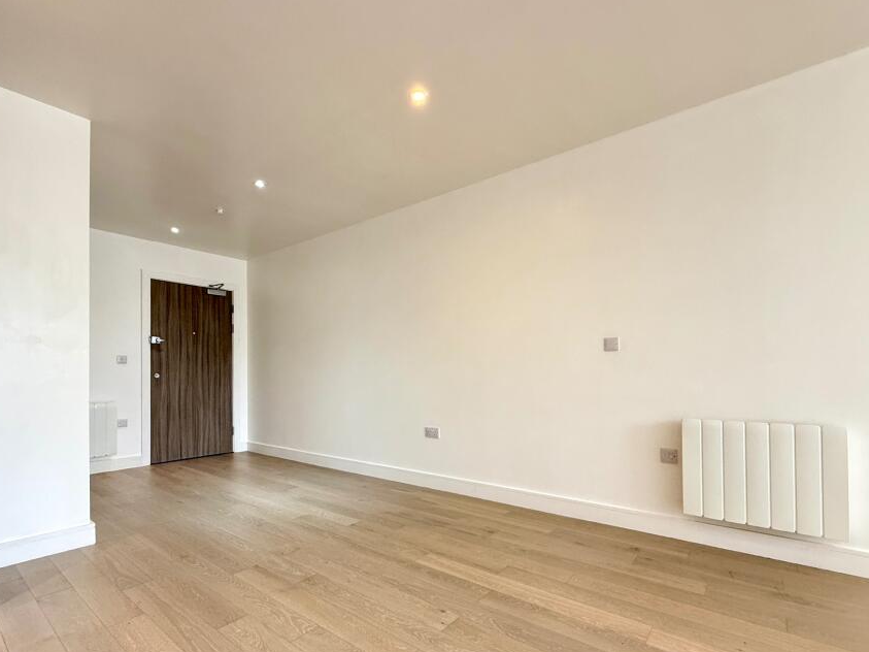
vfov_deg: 74.4
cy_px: 369
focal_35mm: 17
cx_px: 432
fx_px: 427
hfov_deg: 91.0
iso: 320
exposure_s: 1/100
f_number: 2.2
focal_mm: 2.22
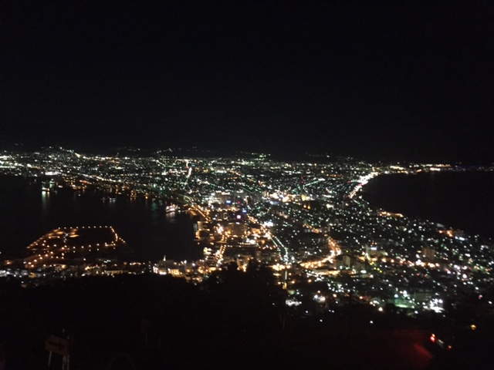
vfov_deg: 48.2
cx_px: 247
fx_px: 414
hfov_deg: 61.7
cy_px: 185
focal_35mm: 29
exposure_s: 1/15
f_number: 2.2
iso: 1250
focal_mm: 4.15
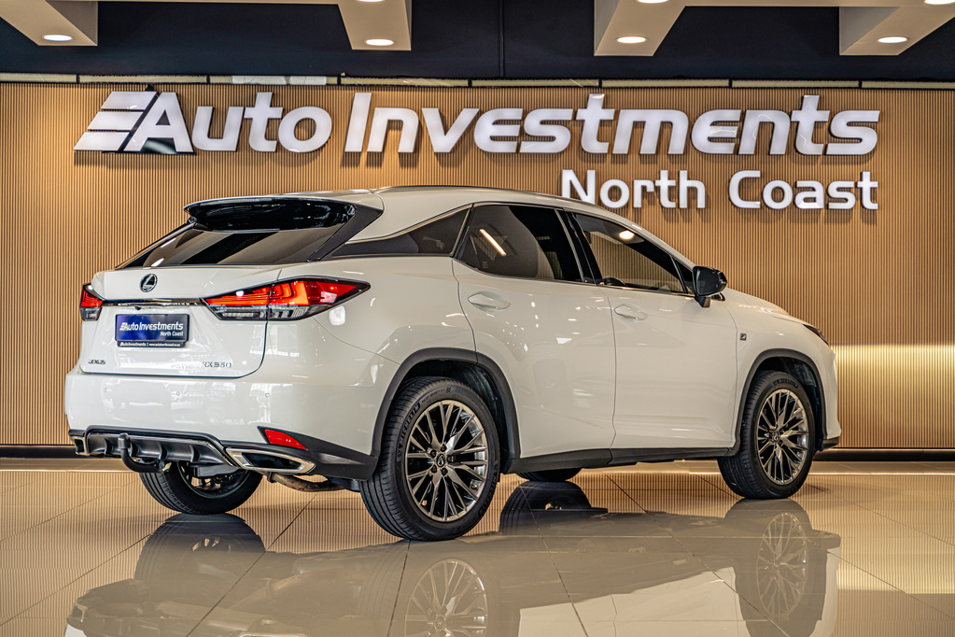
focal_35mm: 62
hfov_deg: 32.4
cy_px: 318
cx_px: 478
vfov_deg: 21.9
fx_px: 1645
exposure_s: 1/200
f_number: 2.8
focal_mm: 62
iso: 200
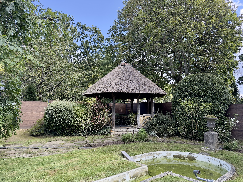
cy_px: 91
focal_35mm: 24
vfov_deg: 56.8
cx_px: 122
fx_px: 168
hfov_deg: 71.6
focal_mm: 6.76
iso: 80
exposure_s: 1/474
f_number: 1.78
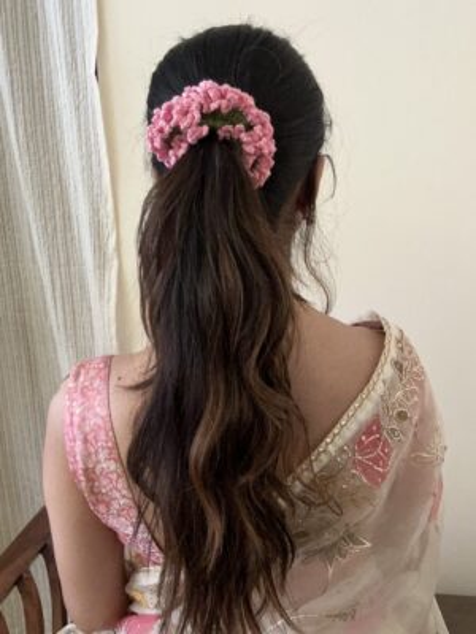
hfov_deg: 46.8
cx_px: 238
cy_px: 317
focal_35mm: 30
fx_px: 550
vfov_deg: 60.0
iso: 200
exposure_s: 1/33
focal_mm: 2.69
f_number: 1.9
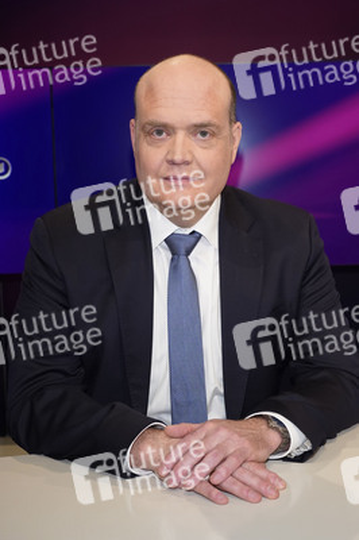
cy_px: 270
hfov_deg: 34.2
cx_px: 180
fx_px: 584
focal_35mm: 39
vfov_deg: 49.6
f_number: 5.6
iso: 2000
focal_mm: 39
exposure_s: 1/160
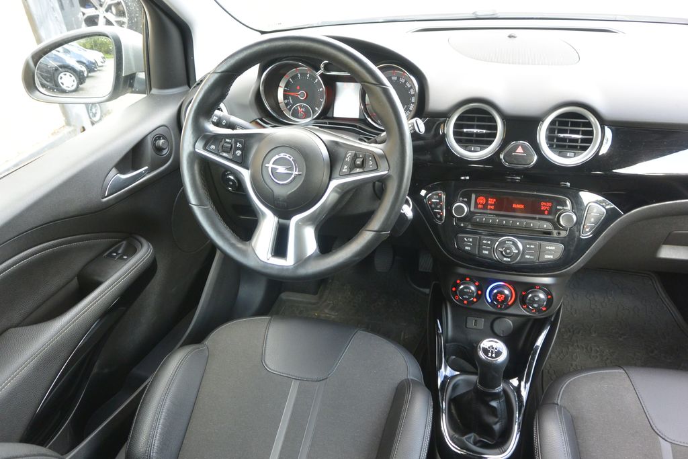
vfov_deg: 47.9
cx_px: 344
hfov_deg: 67.4
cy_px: 230
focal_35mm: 27
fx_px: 516
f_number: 3.5
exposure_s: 1/100
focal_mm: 10
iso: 400
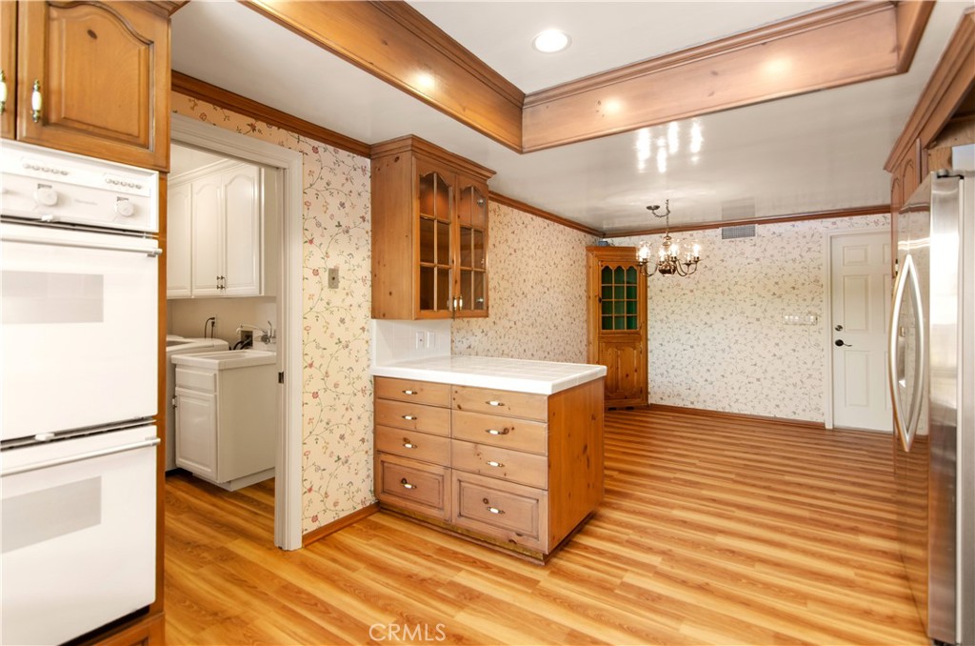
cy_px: 323
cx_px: 488
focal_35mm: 16
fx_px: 446
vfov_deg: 71.8
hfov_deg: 95.1
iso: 400
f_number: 2.8
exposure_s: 1/30
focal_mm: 11
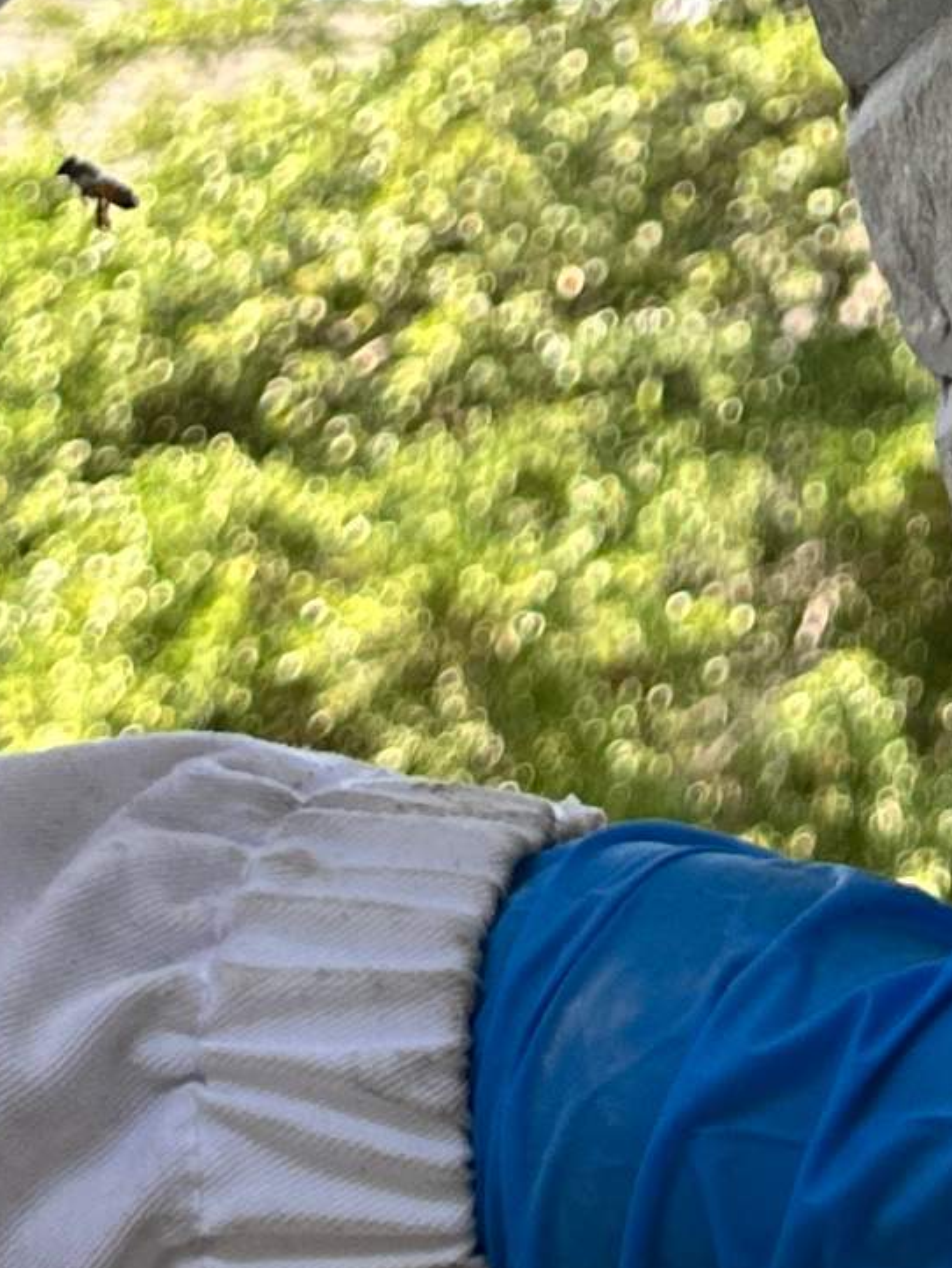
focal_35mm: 134
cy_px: -996
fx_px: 4911
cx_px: 1201
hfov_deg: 10.8
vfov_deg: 13.3
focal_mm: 6.86
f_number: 1.78
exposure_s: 1/316
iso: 80
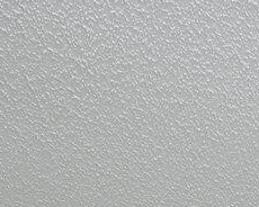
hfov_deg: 12.4
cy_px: 758
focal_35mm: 117
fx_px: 897
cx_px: 652
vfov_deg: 8.6
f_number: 9
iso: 320
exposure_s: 1/60
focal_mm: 14
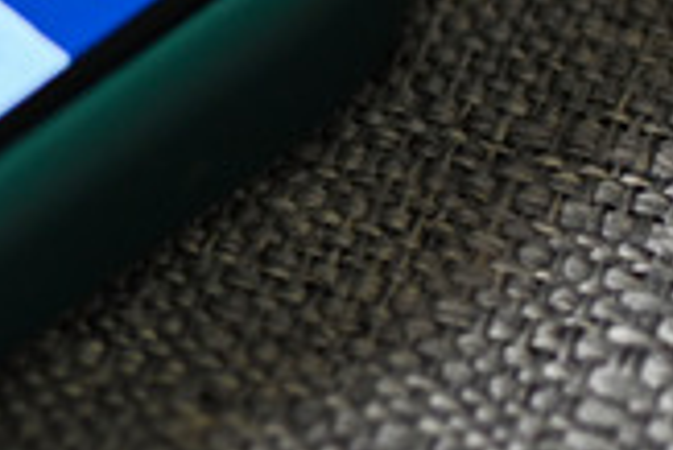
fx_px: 9411
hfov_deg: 4.0
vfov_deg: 2.7
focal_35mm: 503
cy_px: -87
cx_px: -875
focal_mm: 105
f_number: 4
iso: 800
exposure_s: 1/100
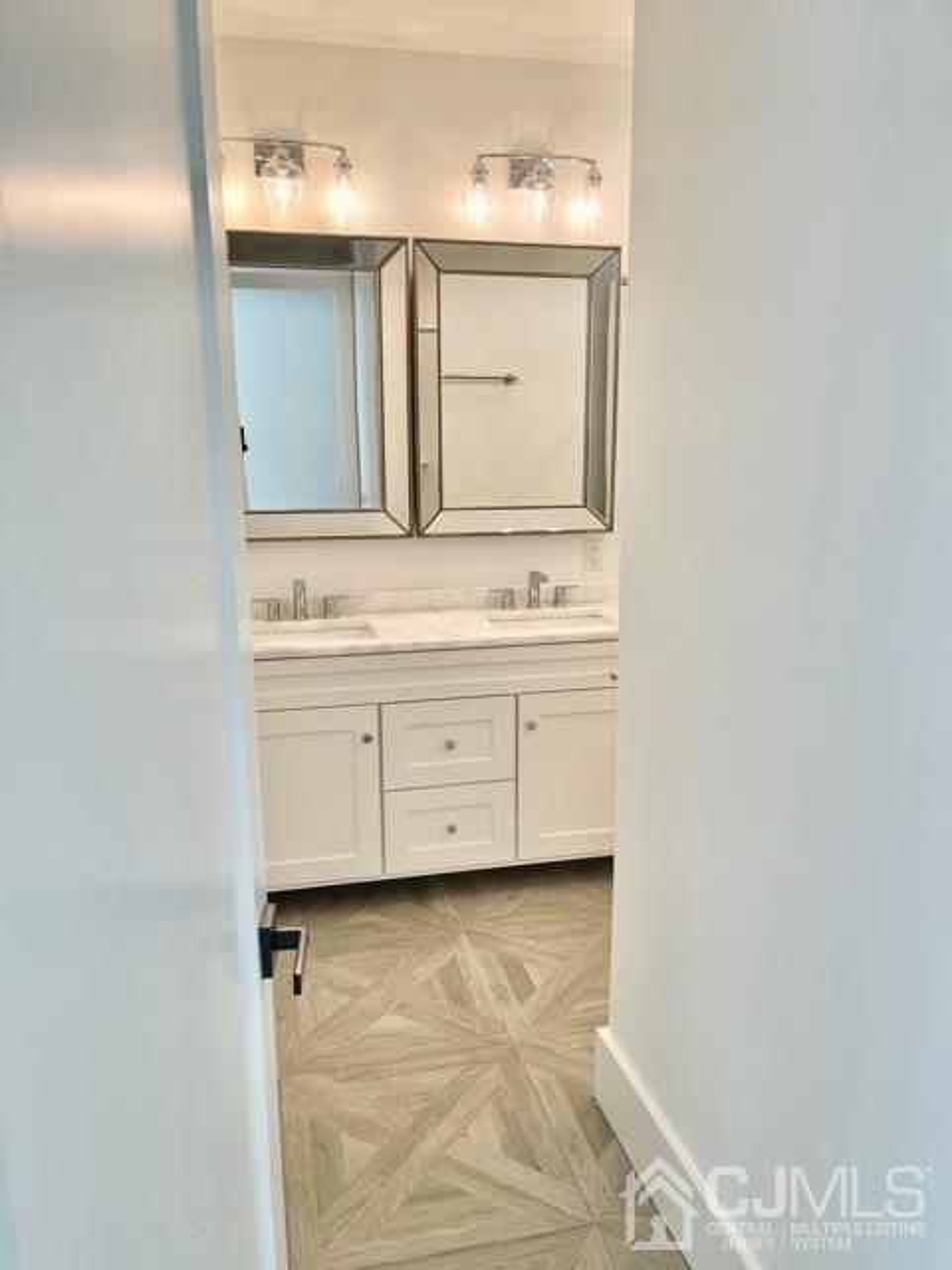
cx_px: 476
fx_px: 953
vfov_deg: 67.3
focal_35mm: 26
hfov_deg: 53.1
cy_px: 635
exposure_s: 1/120
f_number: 1.6
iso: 50
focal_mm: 5.1
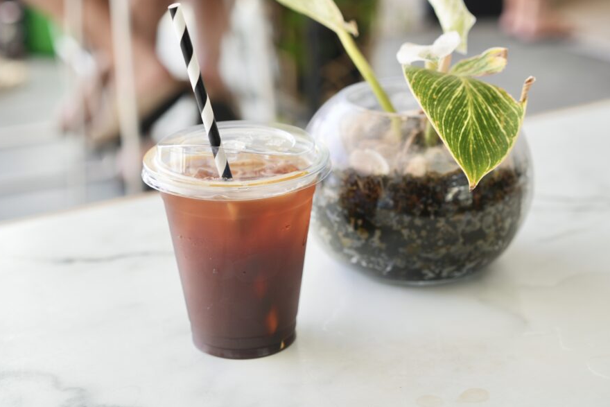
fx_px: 1085
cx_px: 324
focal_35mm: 64
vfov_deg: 21.2
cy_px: 202
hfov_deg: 31.4
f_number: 4
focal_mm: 55
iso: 100
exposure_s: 1/50
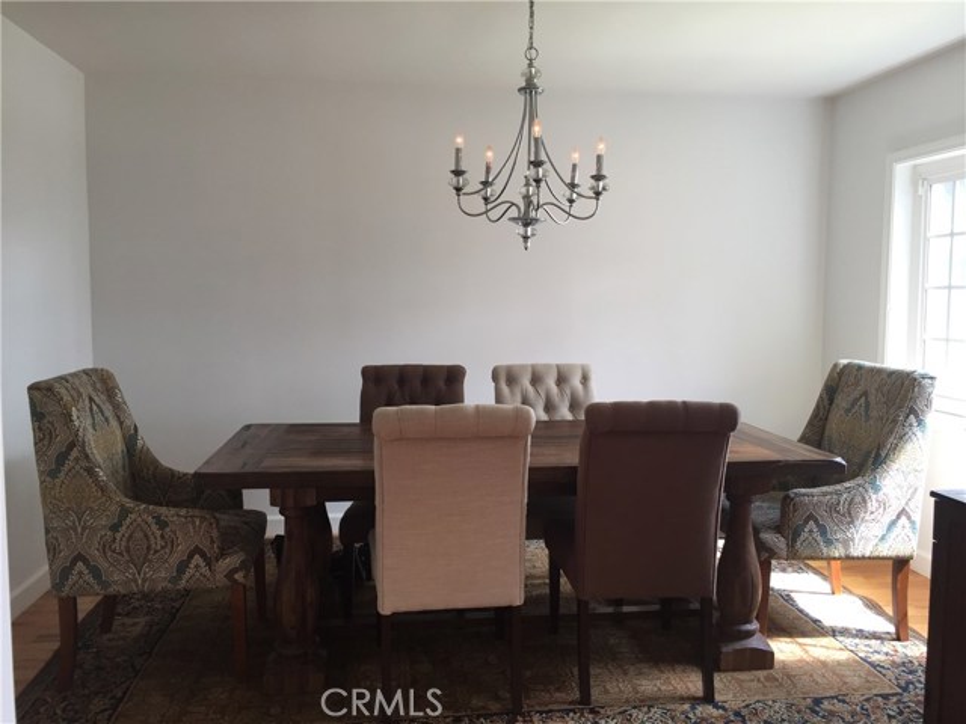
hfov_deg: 61.7
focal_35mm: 29
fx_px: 809
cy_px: 362
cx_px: 483
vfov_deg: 48.2
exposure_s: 1/60
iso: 40
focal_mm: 4.15
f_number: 2.2
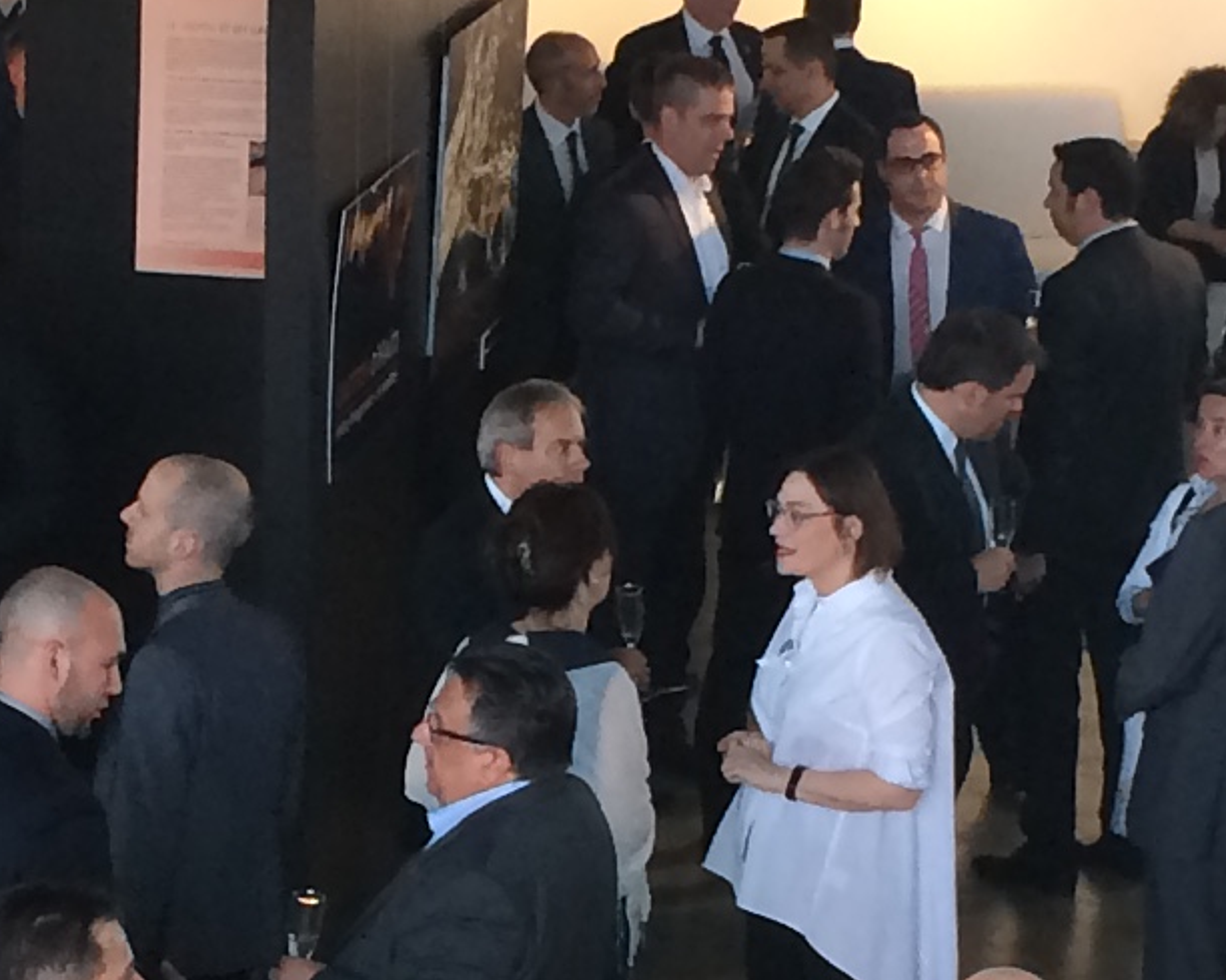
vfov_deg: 10.2
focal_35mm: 151
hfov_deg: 12.7
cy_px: 932
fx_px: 5476
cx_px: 130
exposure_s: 1/30
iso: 50
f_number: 2.2
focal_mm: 4.15
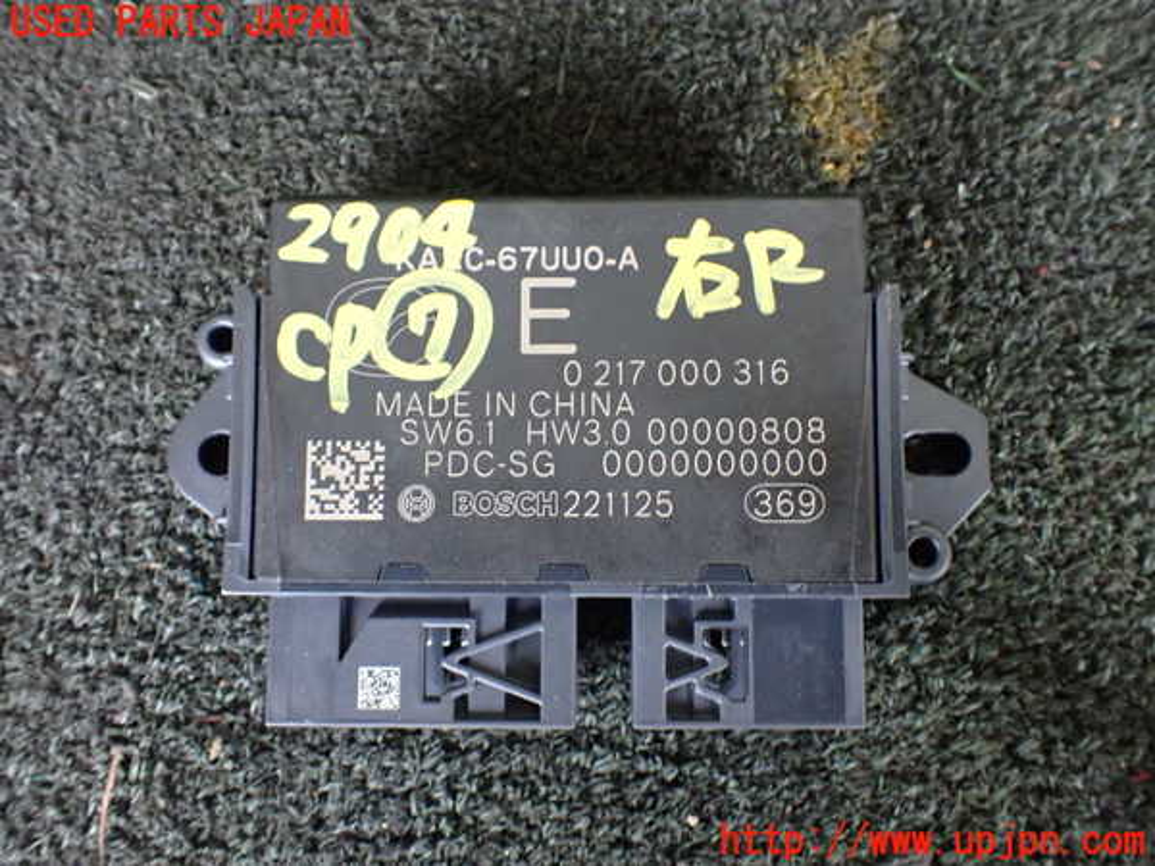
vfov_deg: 46.8
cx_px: 578
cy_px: 433
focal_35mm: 30
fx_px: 1001
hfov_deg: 60.0
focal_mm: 5.4
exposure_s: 1/30
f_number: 2.3
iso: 800
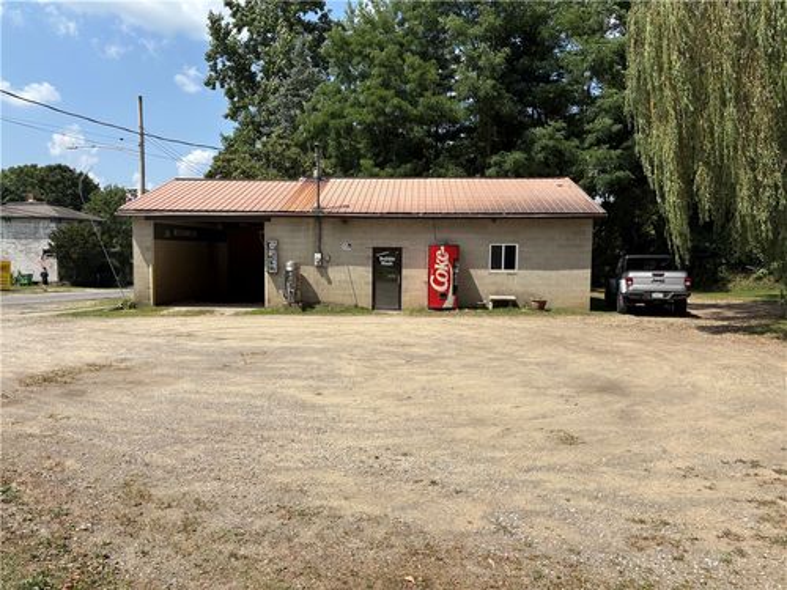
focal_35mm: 26
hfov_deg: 67.3
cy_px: 295
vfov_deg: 53.1
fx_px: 591
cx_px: 394
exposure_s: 1/3623
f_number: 1.6
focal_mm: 5.96
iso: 50
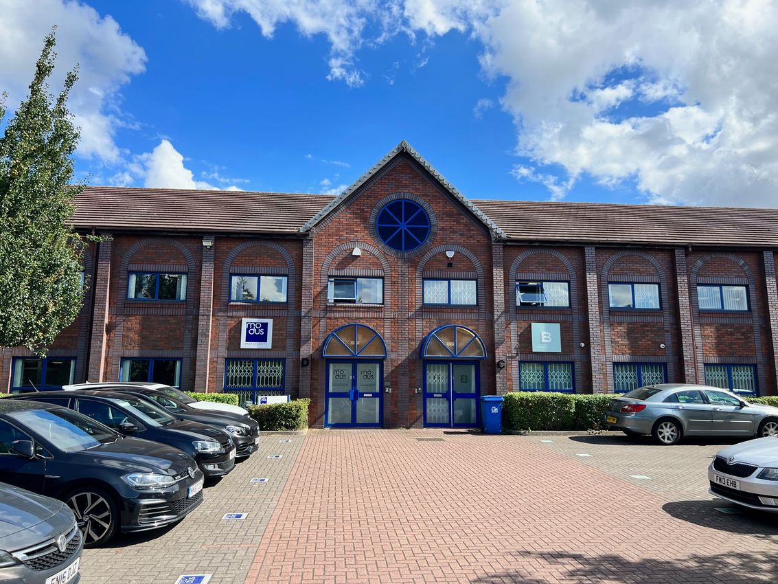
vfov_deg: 53.1
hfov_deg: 67.3
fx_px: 584
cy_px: 292
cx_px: 389
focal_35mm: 26
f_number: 1.5
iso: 50
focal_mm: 5.7
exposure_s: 1/2994
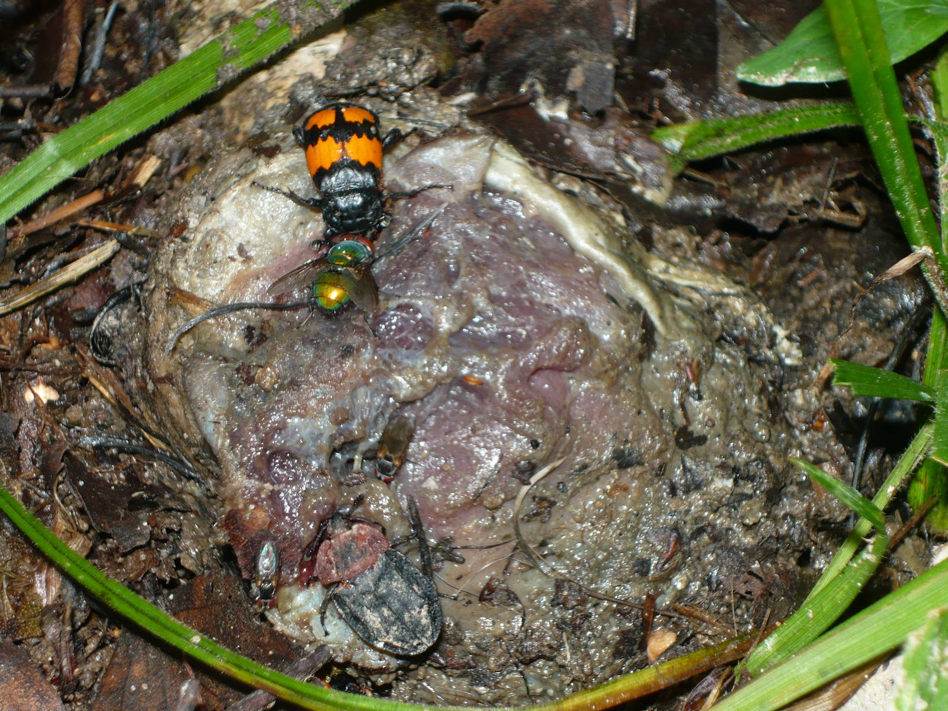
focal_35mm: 100
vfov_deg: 14.8
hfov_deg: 19.6
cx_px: 474
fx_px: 2739
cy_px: 356
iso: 100
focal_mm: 16.5
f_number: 5.1
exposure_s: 1/60
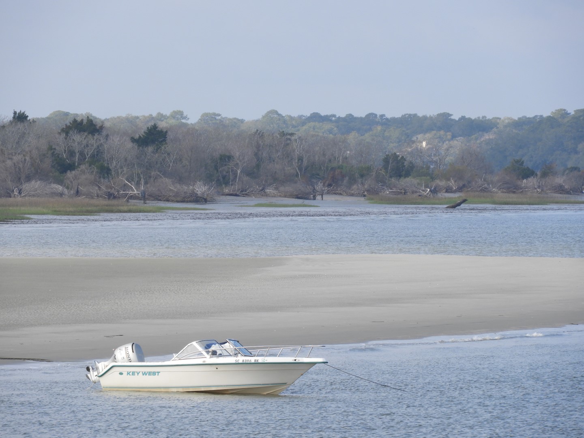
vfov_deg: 3.3
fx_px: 7592
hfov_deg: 4.4
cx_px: 292
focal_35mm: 450
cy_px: 219
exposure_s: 1/320
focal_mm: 80.6
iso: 100
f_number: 5.6
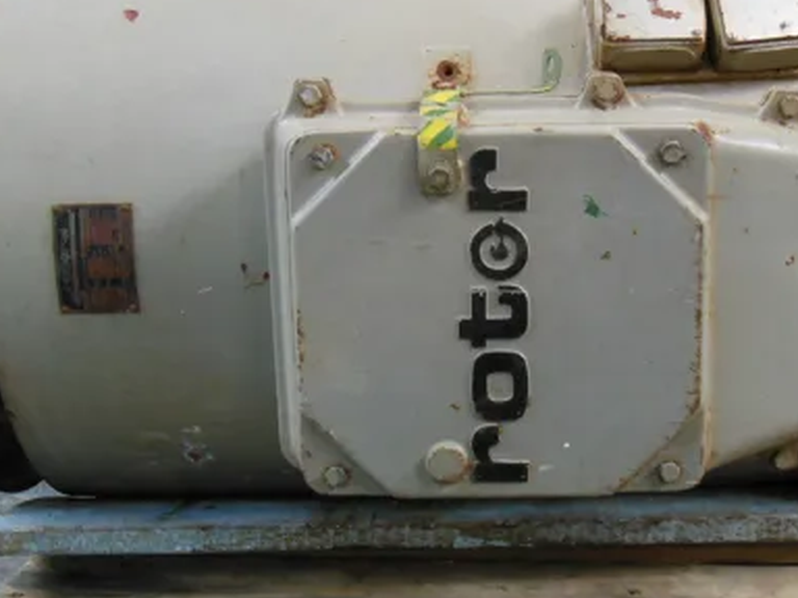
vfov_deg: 23.2
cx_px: 507
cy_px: 219
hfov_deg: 30.6
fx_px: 1452
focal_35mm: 63
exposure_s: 1/13
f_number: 4.1
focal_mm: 6.9
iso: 400
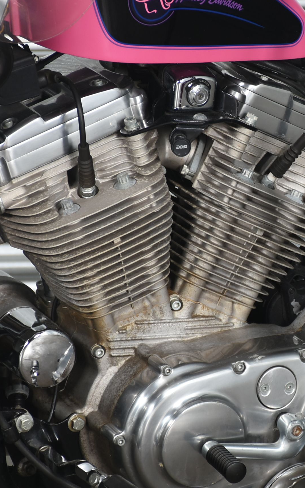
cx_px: 292
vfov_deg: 7.5
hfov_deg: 4.7
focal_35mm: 281
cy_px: 264
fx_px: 3734
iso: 250
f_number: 5.6
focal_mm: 105
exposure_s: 1/100
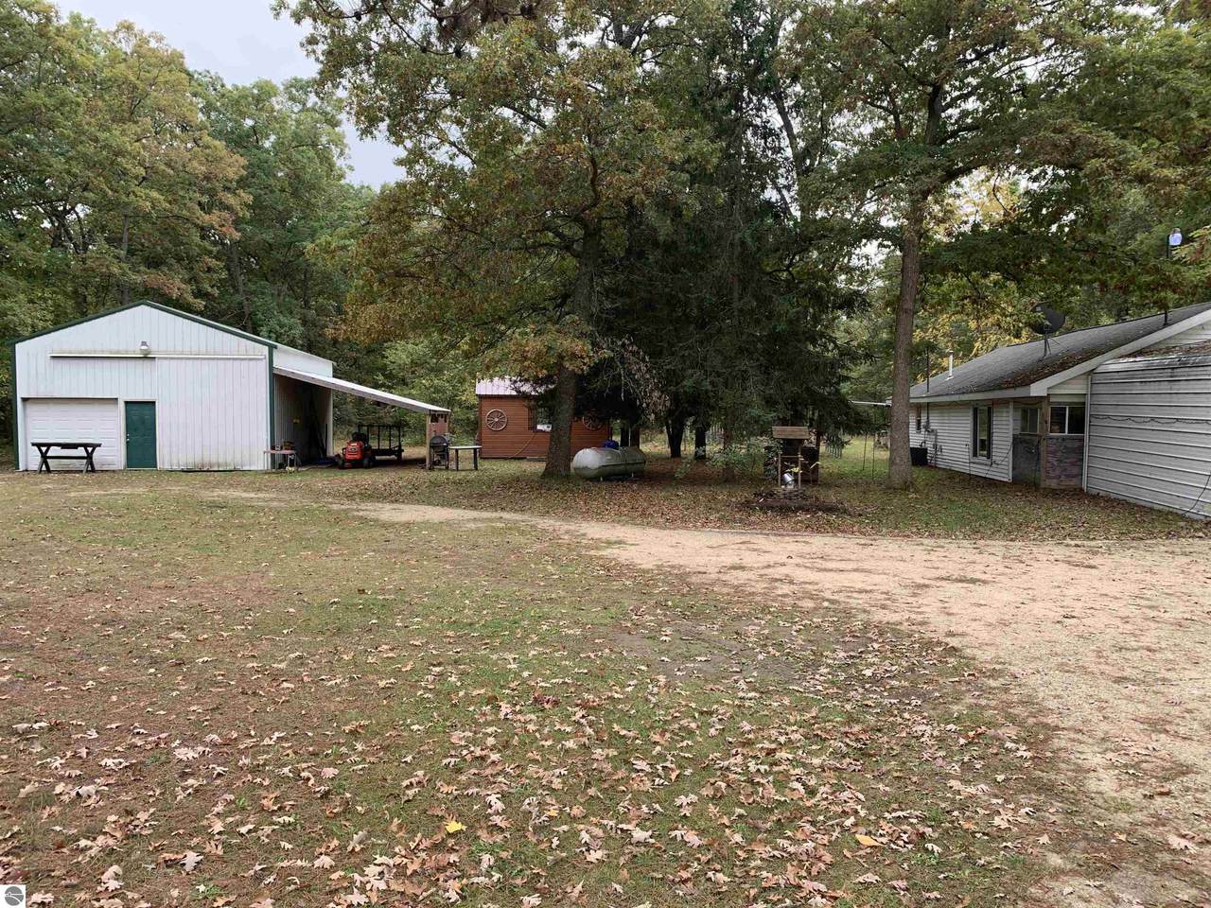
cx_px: 606
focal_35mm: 26
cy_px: 454
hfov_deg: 67.3
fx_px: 910
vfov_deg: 53.1
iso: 32
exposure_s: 1/122
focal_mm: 4.25
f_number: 1.8
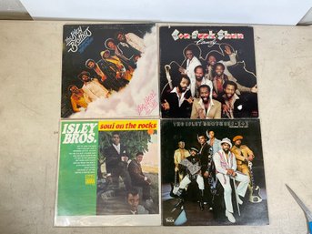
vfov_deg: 48.2
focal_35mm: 29
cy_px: 117
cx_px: 156
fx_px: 261
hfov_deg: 61.7
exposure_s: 1/113
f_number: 1.8
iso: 64
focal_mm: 3
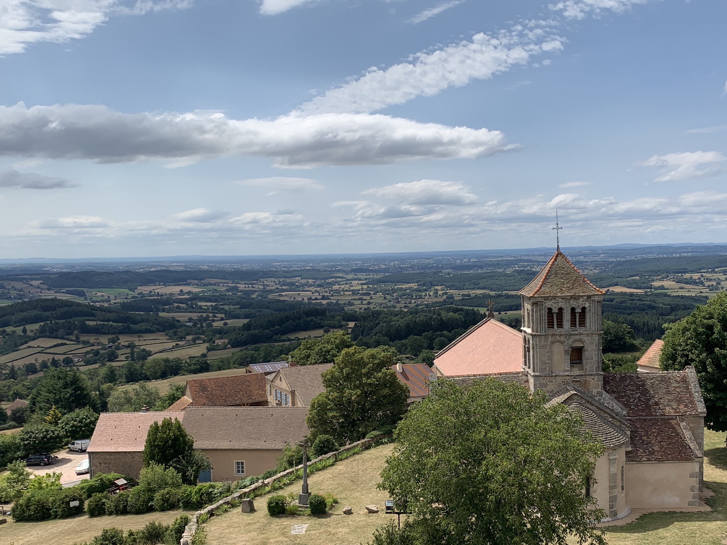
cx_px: 418
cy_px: 342
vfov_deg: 36.6
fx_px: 819
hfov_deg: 47.7
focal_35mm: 39
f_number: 1.8
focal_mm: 4.25
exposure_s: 1/3521
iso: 25
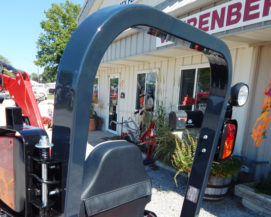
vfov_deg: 45.0
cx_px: 122
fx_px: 257
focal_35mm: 32
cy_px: 148
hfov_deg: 55.6
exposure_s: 1/1000
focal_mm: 4
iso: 125
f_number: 3
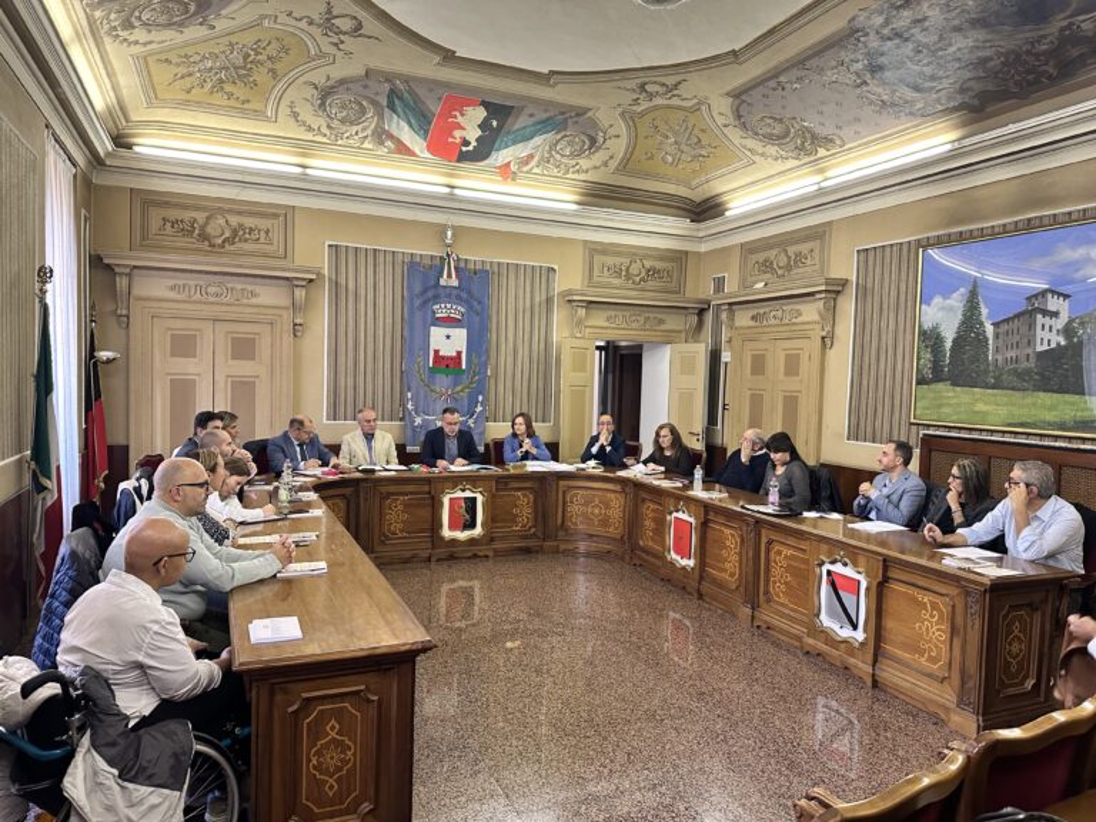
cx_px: 548
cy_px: 411
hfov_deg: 71.6
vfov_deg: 56.8
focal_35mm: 24
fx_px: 760
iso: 400
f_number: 1.78
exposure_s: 1/50
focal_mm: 6.86
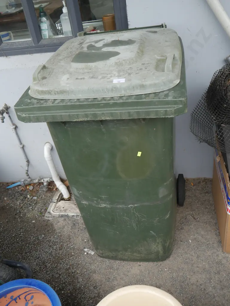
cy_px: 153
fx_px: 301
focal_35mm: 34
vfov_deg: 53.9
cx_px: 115
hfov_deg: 41.8
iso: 200
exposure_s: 1/100
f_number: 4
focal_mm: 17
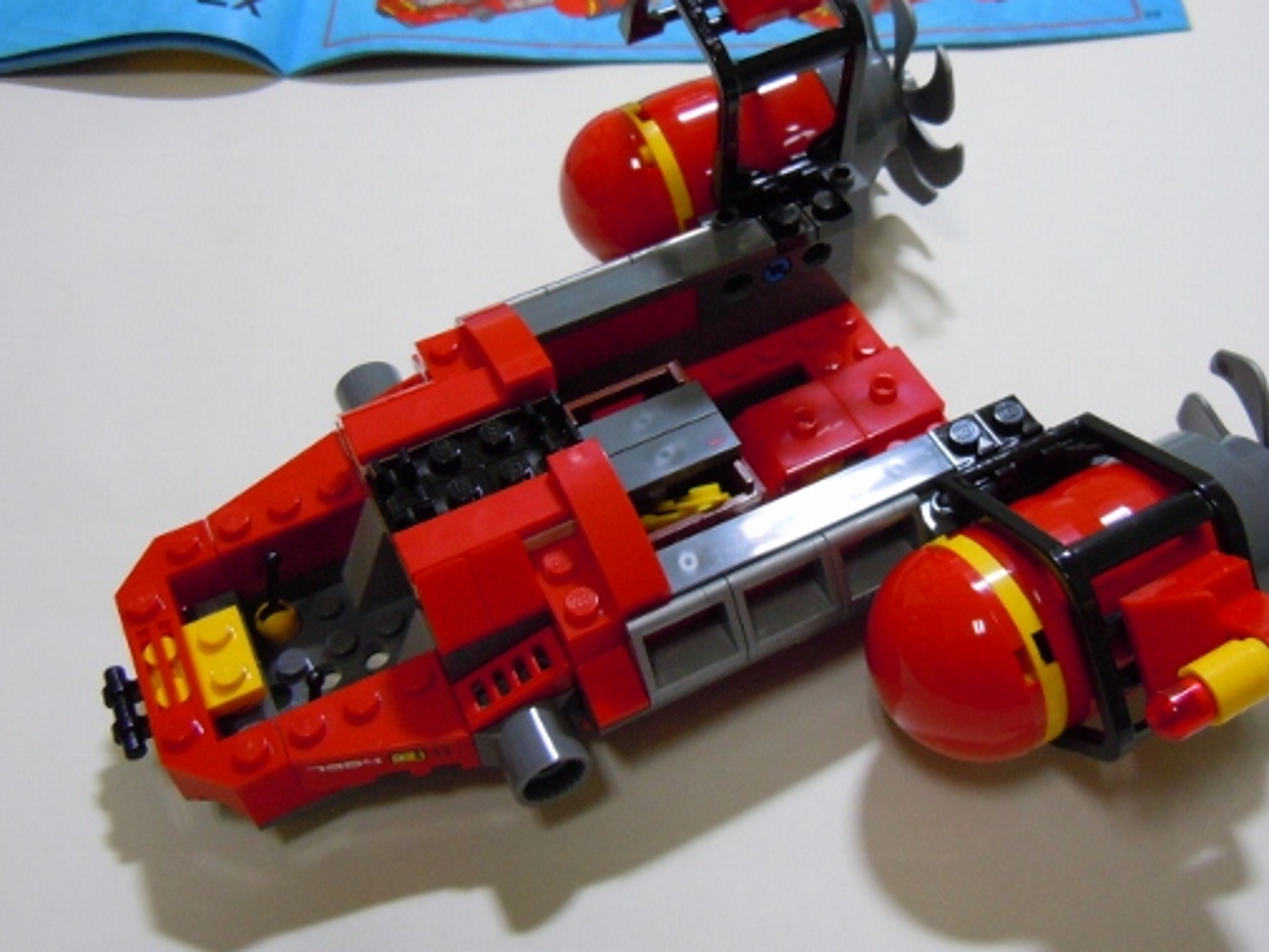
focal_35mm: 38
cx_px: 714
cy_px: 389
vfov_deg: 37.6
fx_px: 1393
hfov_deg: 48.9
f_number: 3.5
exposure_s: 1/20
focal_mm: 5.4
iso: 400
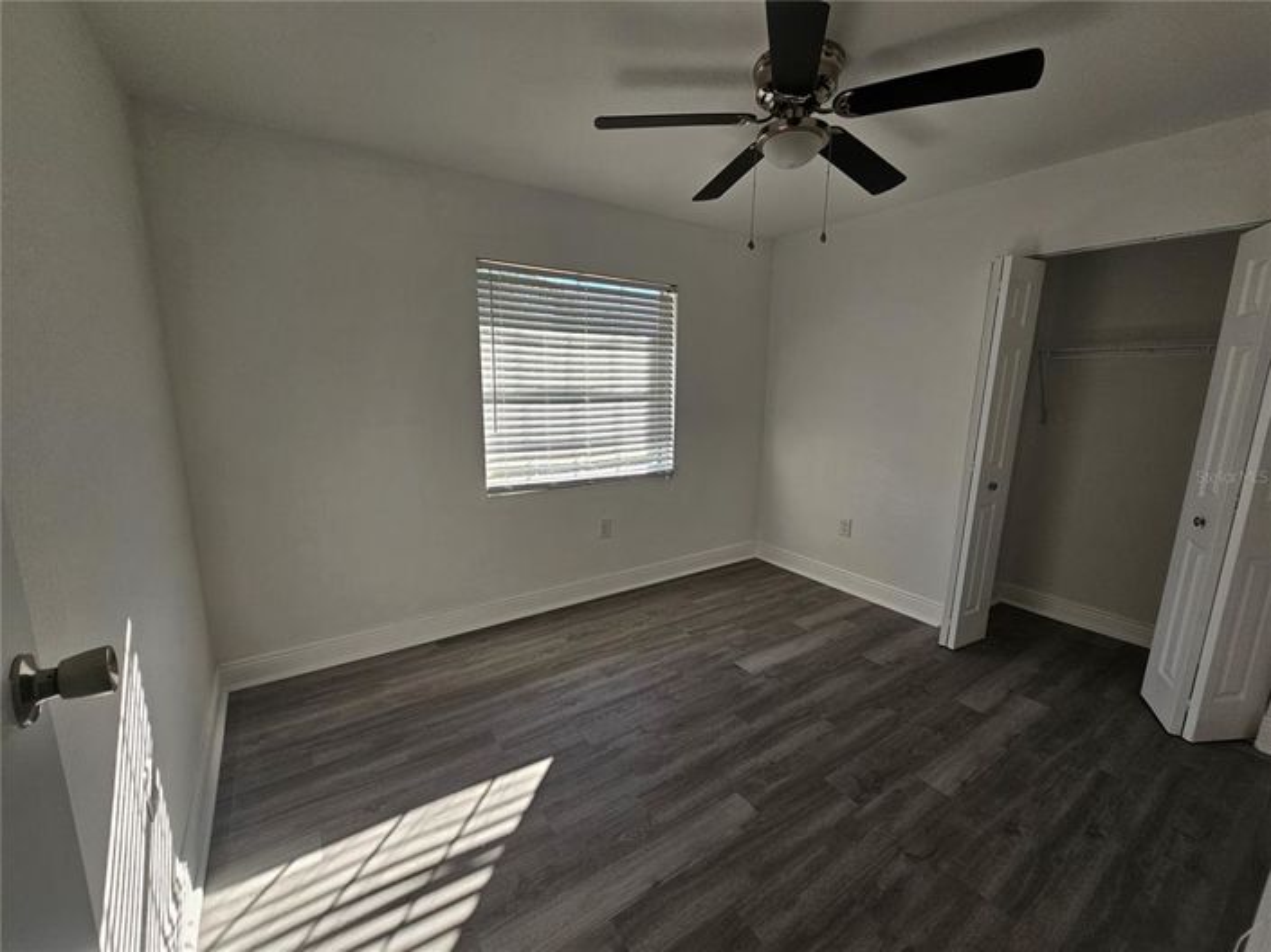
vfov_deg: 89.9
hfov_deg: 106.2
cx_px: 636
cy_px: 476
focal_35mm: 13
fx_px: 477
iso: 50
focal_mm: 2.2
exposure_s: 1/305
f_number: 2.2
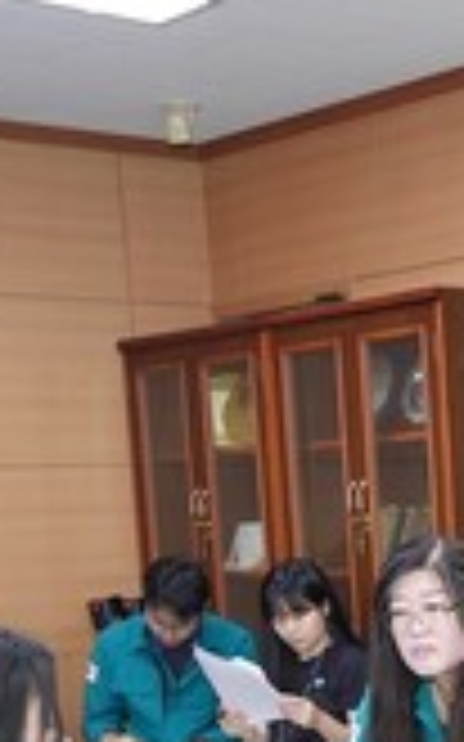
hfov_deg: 14.0
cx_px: 635
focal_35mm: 89
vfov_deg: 21.9
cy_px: 836
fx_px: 1802
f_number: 4
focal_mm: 24
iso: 2000
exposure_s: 1/160
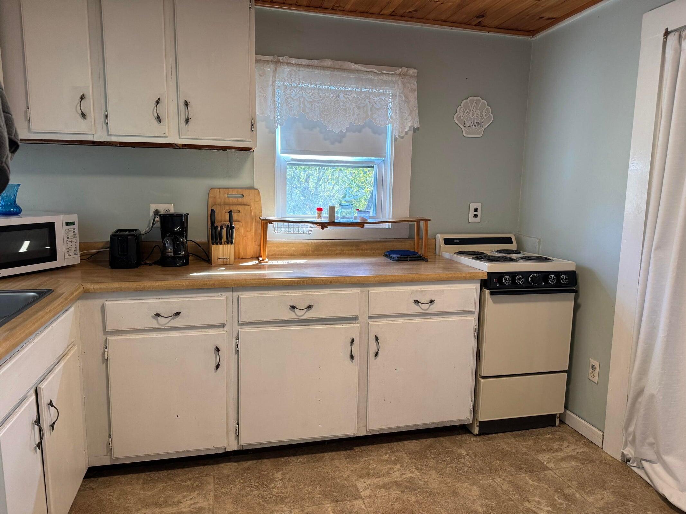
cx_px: 343
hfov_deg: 71.6
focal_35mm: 24
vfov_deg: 56.8
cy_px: 257
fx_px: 476
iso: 200
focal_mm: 6.76
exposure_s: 1/120
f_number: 1.78
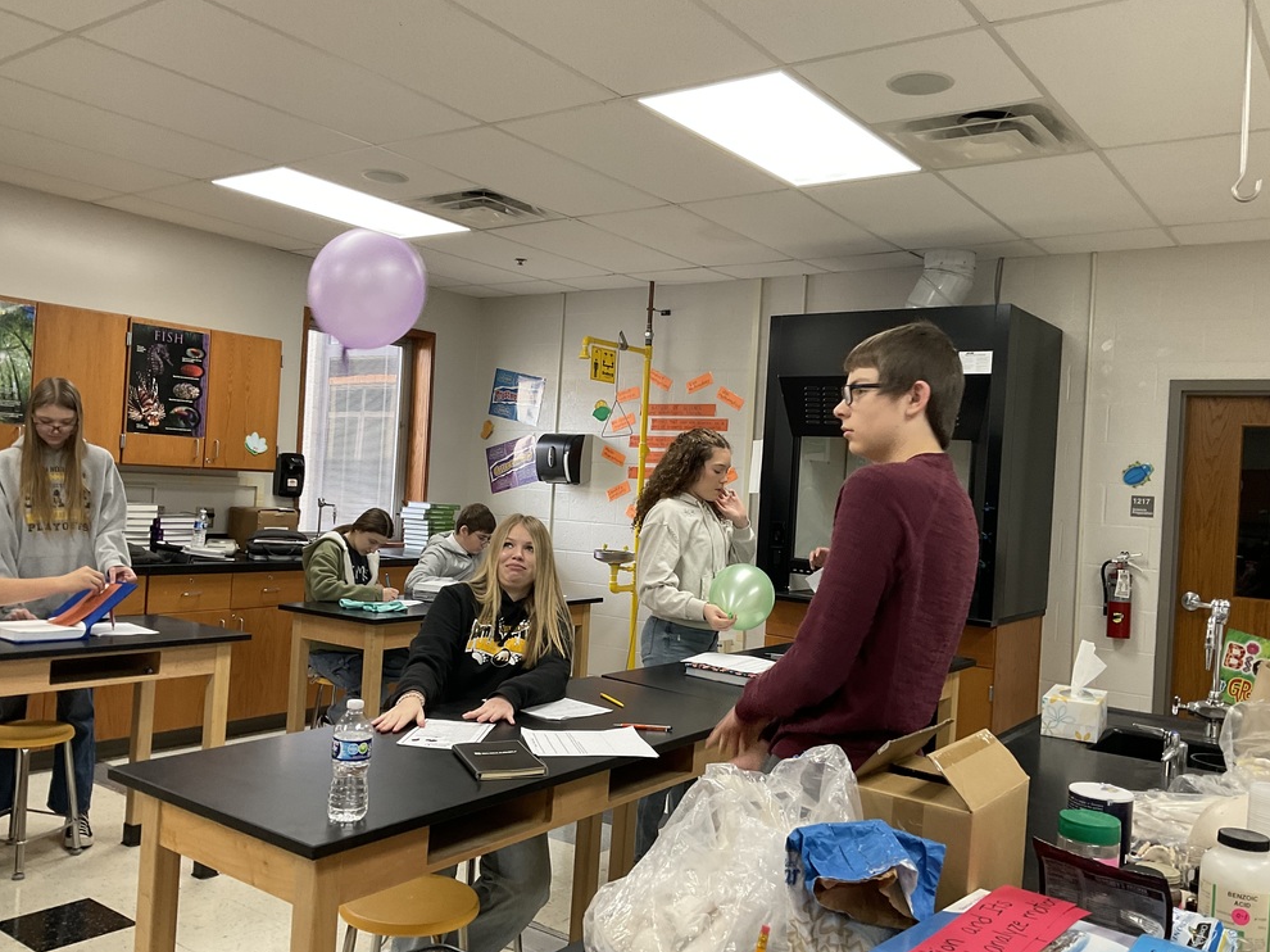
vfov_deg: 46.8
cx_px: 635
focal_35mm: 30
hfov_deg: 60.0
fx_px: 1100
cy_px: 479
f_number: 1.8
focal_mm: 3
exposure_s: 1/60
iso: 64
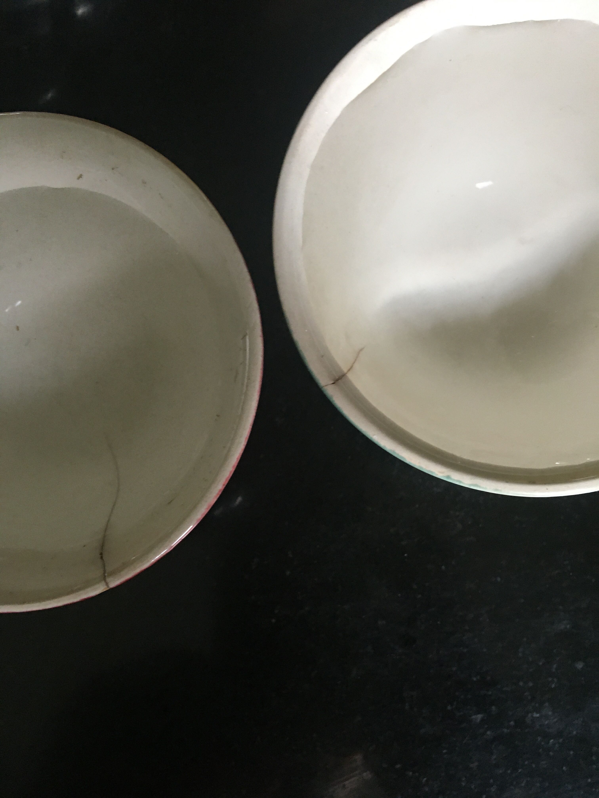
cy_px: 399
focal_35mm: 29
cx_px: 300
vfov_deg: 61.7
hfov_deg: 48.2
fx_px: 669
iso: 200
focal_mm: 4.15
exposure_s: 1/33
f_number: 2.2
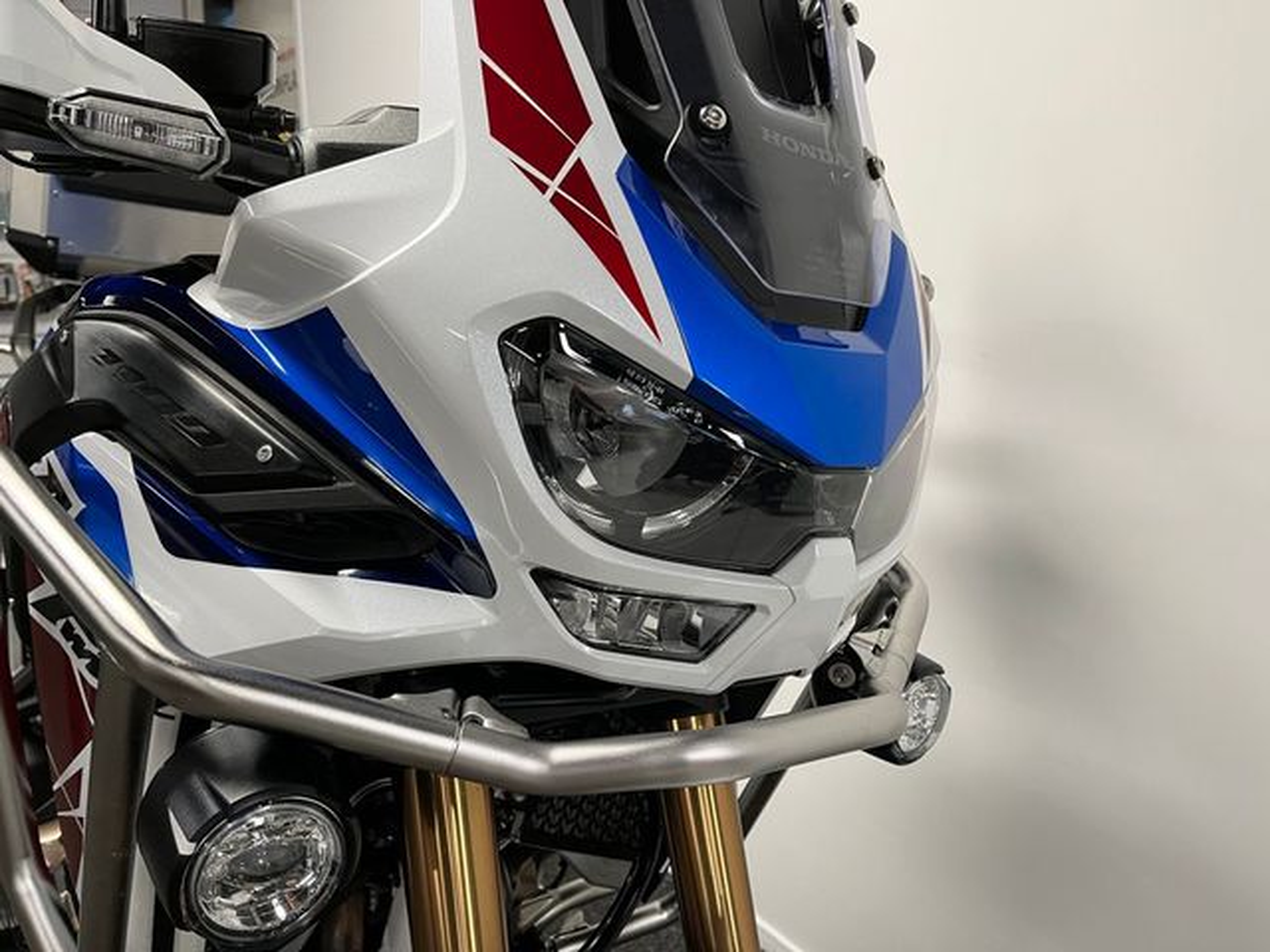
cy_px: 476
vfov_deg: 53.1
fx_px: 954
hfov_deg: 67.3
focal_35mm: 26
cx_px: 635
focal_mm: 5.1
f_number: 1.6
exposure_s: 1/50
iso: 100
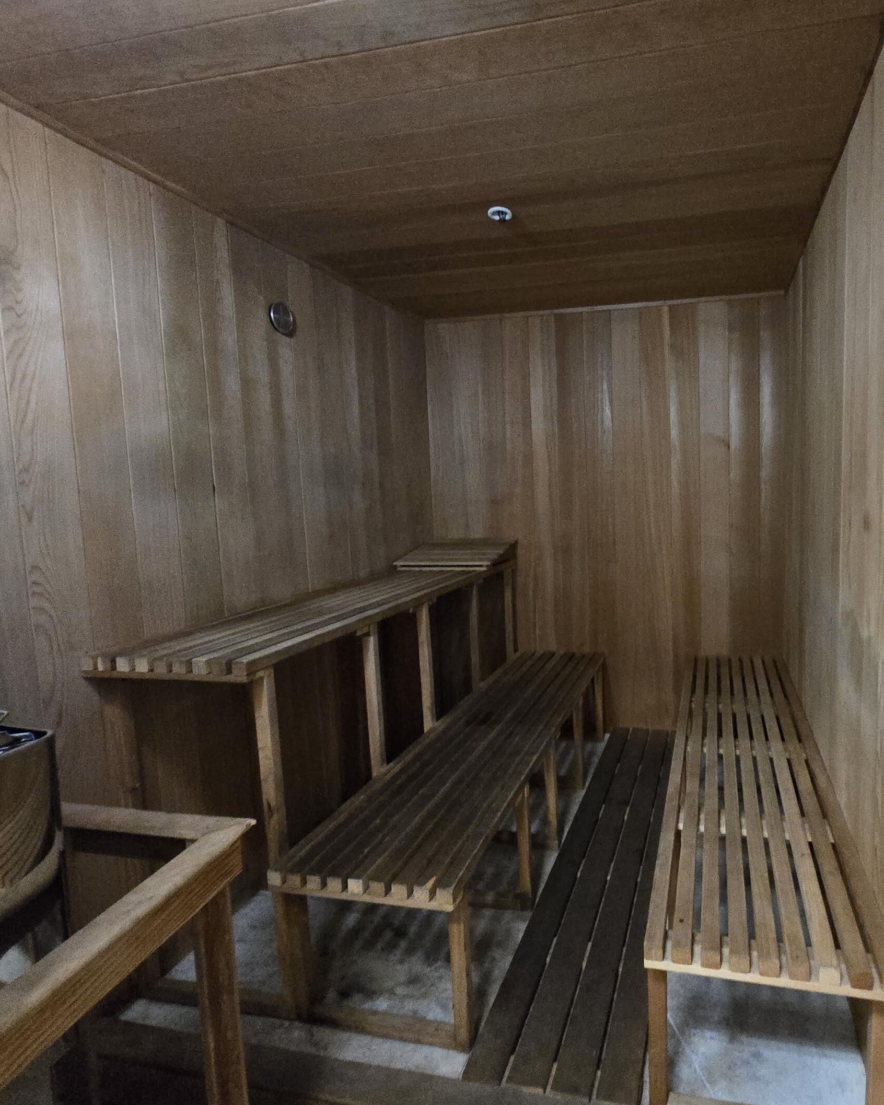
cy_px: 548
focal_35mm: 18
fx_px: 589
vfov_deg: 86.4
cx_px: 586
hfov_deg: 71.7
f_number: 2.2
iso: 1250
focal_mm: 2.2
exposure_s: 1/40
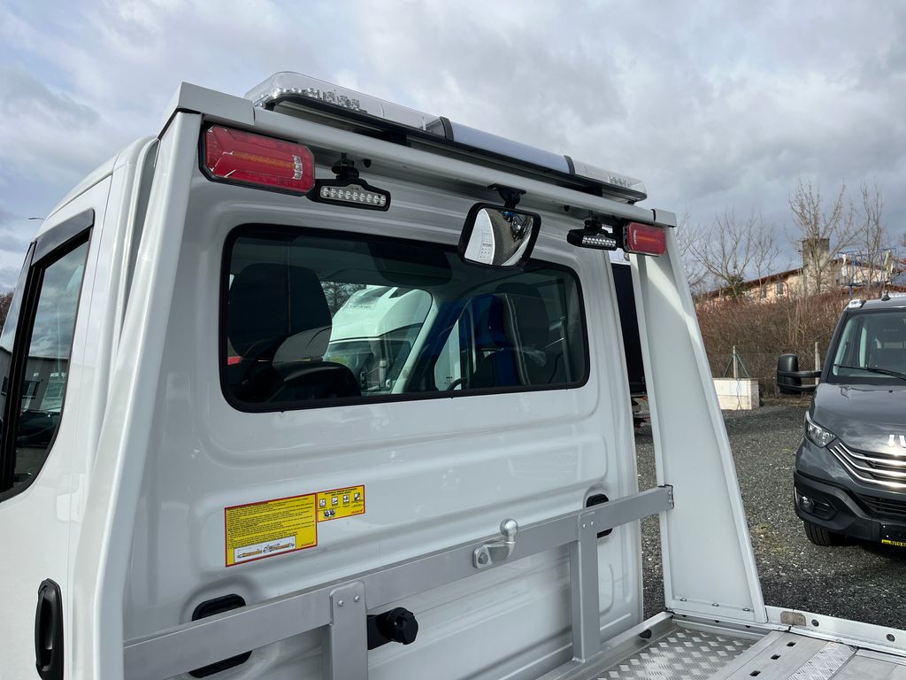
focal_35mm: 26
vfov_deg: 53.1
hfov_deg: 67.3
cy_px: 340
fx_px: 680
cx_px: 453
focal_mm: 5.1
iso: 50
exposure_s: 1/3745
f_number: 1.6
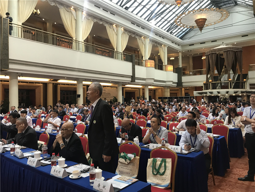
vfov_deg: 49.7
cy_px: 96
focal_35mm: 28
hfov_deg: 63.4
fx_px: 206
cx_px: 128
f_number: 1.8
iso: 40
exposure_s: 1/33
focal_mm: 3.99
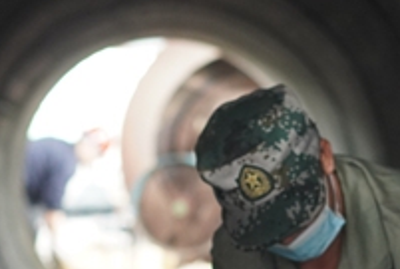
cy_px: 329
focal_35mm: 205
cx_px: 195
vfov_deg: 6.7
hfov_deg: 10.0
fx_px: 2283
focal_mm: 50
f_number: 2.2
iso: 1600
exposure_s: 1/60
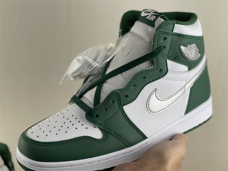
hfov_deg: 30.3
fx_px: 422
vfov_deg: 22.9
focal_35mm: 64
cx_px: 114
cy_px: 86
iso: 80
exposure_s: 1/100
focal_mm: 7.5
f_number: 2.2
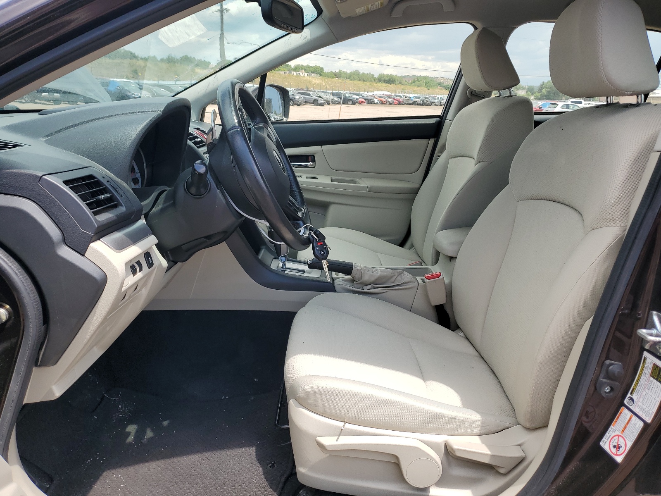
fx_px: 496
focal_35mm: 26
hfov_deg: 67.3
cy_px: 248
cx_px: 330
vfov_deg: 53.1
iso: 50
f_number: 1.5
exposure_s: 1/1250
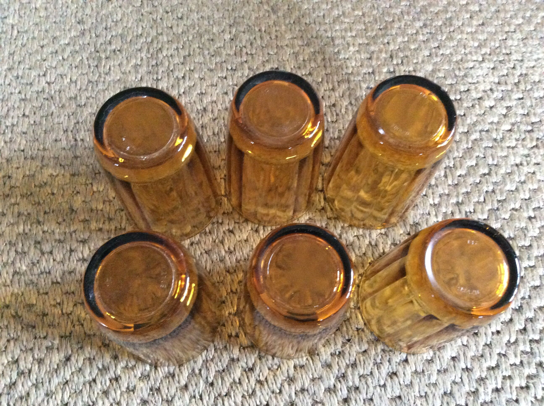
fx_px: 502
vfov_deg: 44.1
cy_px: 203
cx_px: 272
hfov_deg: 56.9
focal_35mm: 32
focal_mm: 3.3
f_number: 2.4
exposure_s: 1/17
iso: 500
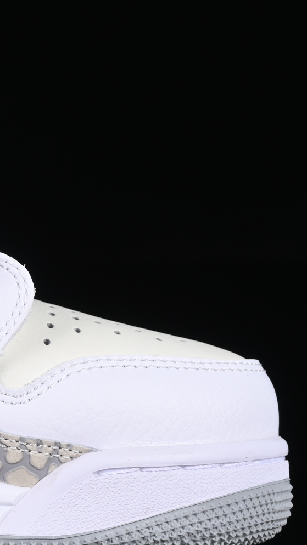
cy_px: 254
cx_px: -292
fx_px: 3184
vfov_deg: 9.8
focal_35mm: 220
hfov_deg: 5.4
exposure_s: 1/80
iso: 160
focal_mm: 50
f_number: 8
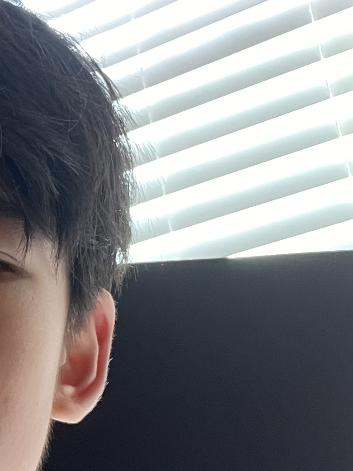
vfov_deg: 22.0
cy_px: 296
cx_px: -113
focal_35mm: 89
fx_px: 1210
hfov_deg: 15.7
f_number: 2.2
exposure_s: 1/59
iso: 400
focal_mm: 2.71
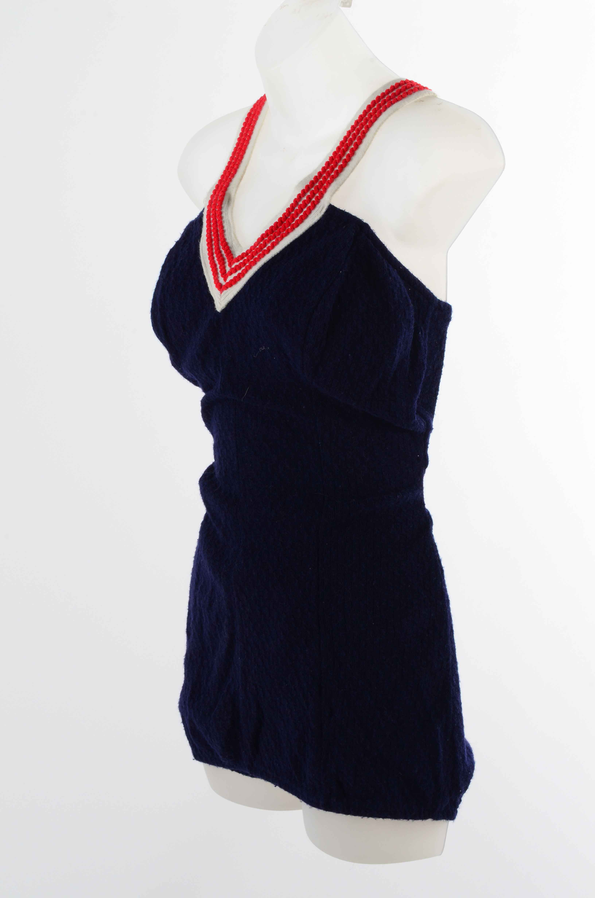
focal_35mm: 82
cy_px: 449
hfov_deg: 16.5
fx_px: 2054
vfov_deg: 24.7
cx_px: 298
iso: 400
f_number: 20
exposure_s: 1/100
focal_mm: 55
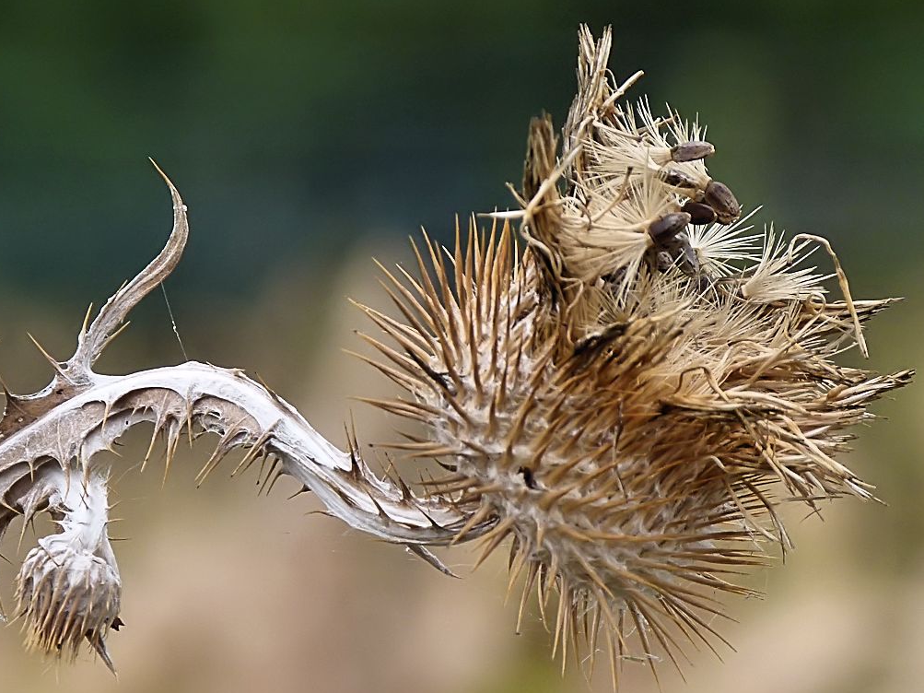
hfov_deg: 5.2
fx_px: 10222
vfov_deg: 3.9
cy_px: 350
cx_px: 460
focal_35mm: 383
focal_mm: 67.4
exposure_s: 1/200
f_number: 4.2
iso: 100
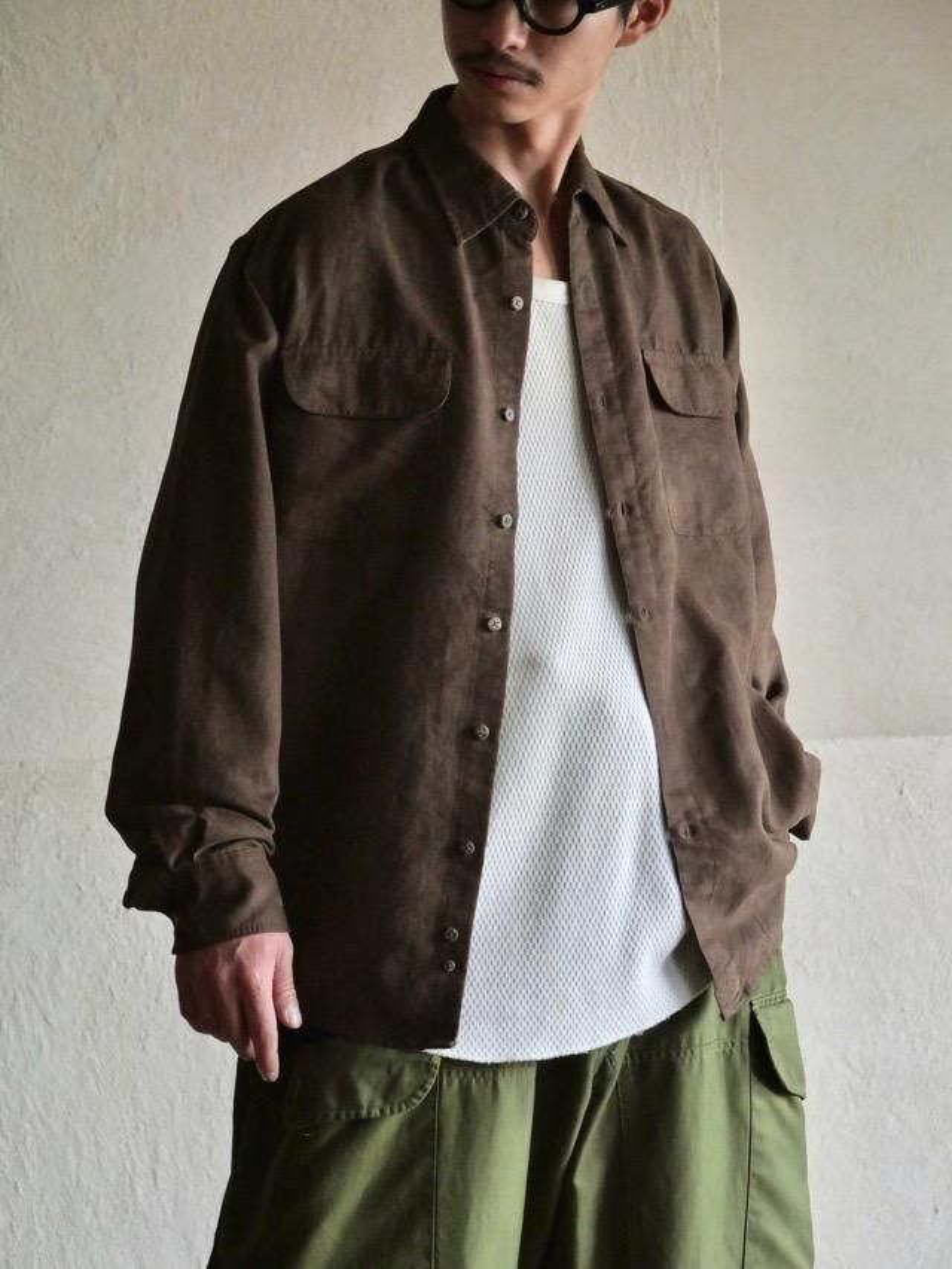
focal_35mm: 96
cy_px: 634
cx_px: 476
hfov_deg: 15.4
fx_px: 3519
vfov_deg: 20.4
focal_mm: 48
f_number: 3.9
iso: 2500
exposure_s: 1/125
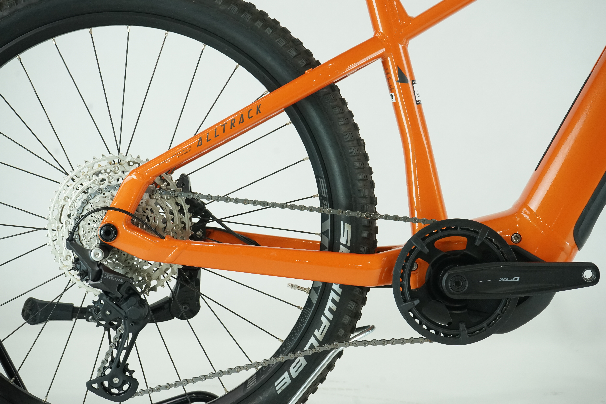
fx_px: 993
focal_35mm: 59
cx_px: 303
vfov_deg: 23.0
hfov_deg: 33.9
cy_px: 202
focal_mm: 59
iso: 2500
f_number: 8
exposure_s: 1/200
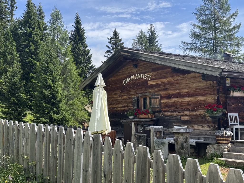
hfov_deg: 39.7
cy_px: 92
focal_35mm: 48
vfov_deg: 30.3
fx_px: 338
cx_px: 122
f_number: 1.78
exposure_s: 1/2717
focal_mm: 6.76
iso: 64
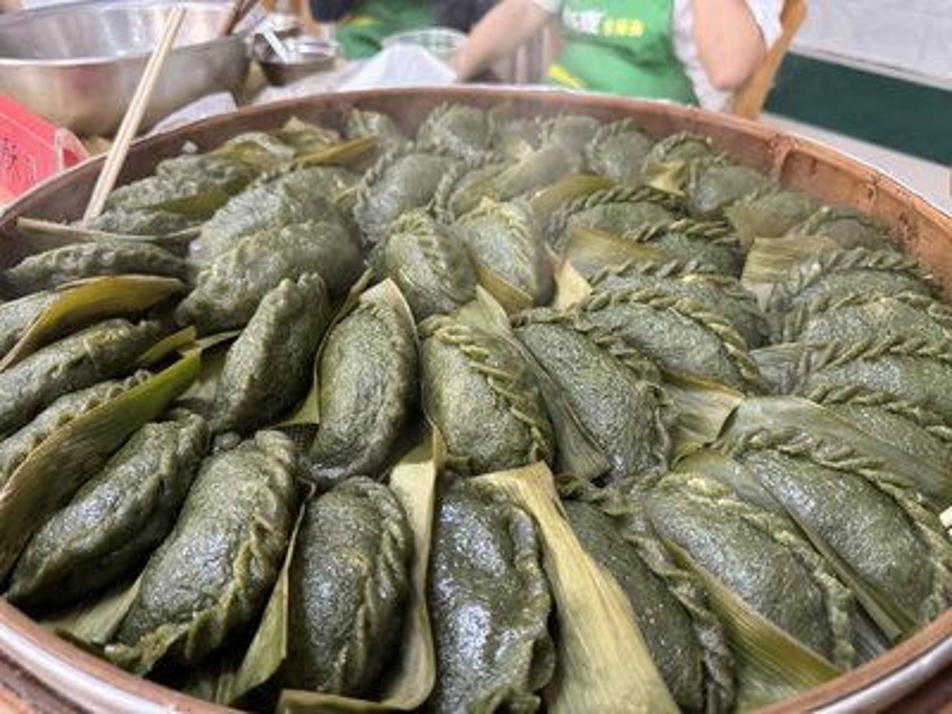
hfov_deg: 71.6
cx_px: 476
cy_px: 357
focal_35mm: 24
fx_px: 660
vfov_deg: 56.8
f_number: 1.78
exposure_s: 1/50
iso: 640
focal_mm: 6.86
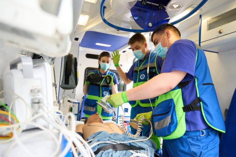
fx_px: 171
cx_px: 117
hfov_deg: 69.2
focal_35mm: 26
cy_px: 80
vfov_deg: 49.4
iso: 400
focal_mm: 25.1
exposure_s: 1/250
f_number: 2.8
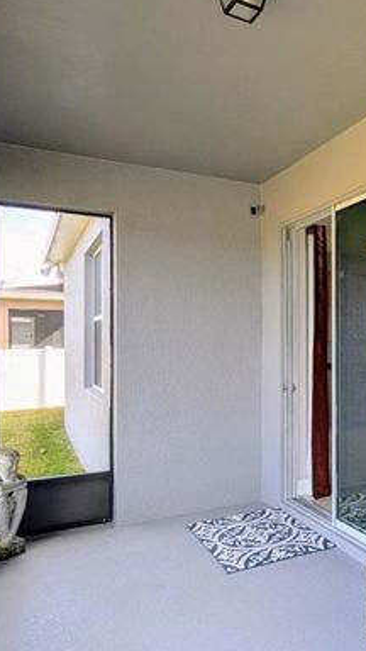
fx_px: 552
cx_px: 414
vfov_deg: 61.0
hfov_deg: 31.9
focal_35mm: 32
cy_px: 344
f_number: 2.2
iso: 36
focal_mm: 2.35
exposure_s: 1/148
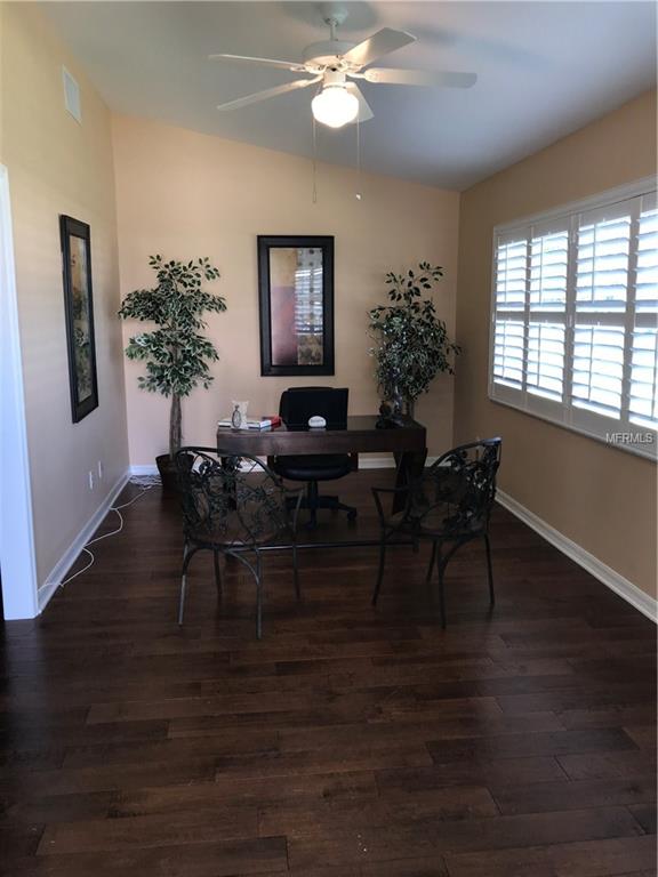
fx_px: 710
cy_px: 438
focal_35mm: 28
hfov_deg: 49.7
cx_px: 329
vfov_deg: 63.4
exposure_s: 1/30
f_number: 1.8
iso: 25
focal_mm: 3.99
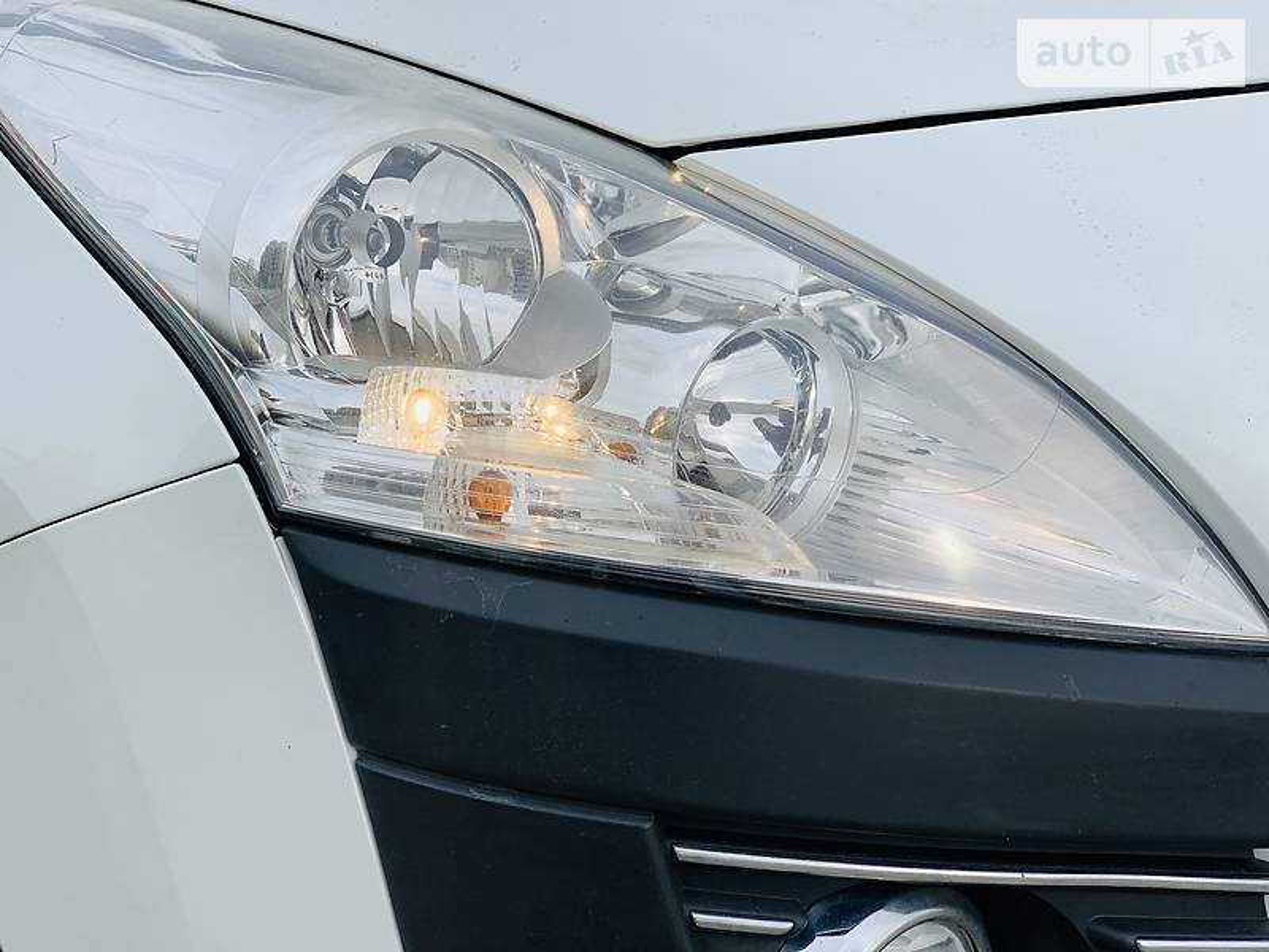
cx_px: 634
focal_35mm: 52
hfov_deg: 36.8
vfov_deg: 28.0
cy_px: 476
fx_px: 1906
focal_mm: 6
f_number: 2.4
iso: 16
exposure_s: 1/888
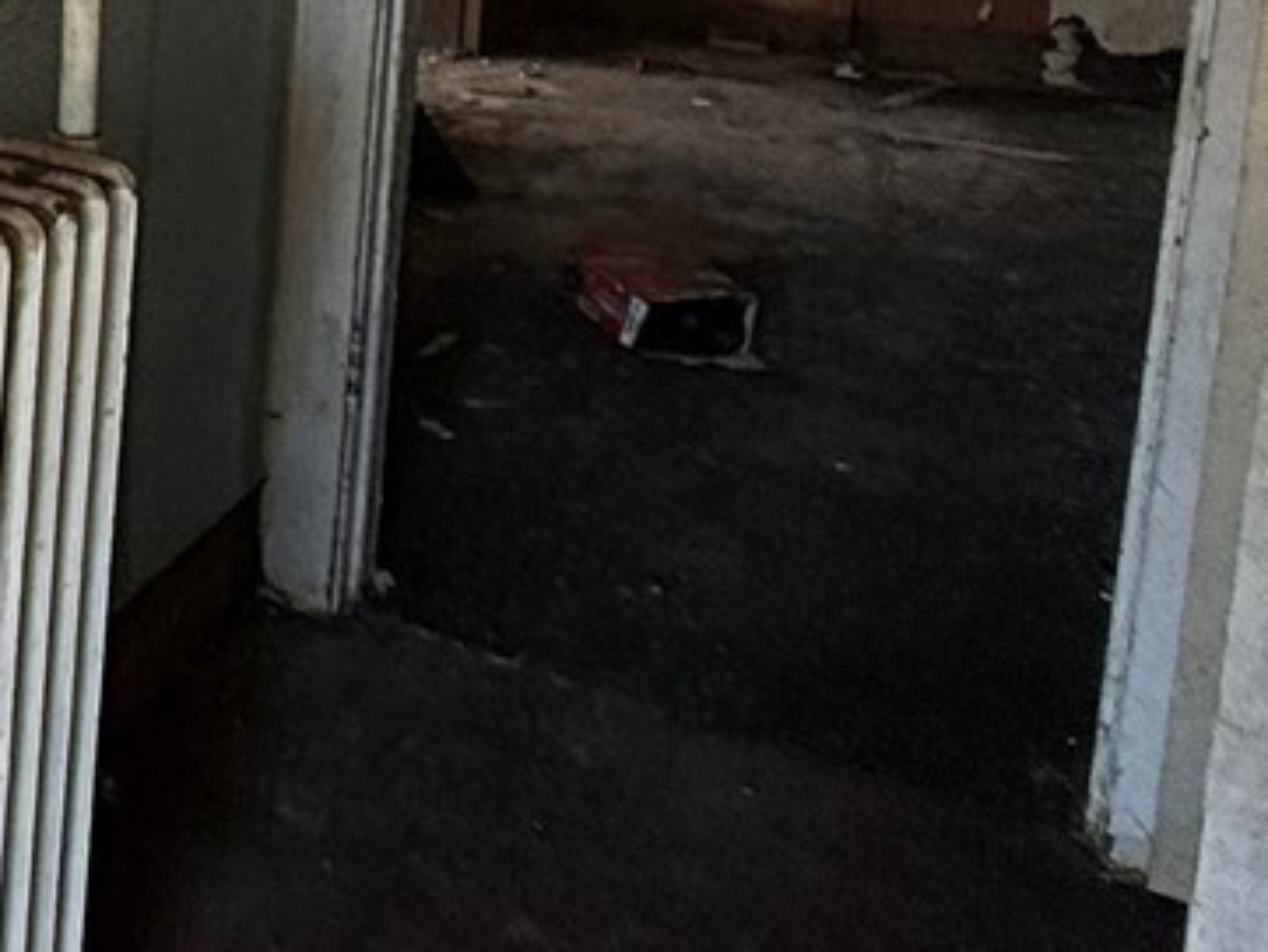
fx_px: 2272
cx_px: -825
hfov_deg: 22.7
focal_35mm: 62
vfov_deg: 22.1
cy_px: -144
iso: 100
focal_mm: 2.22
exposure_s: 1/99
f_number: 2.2
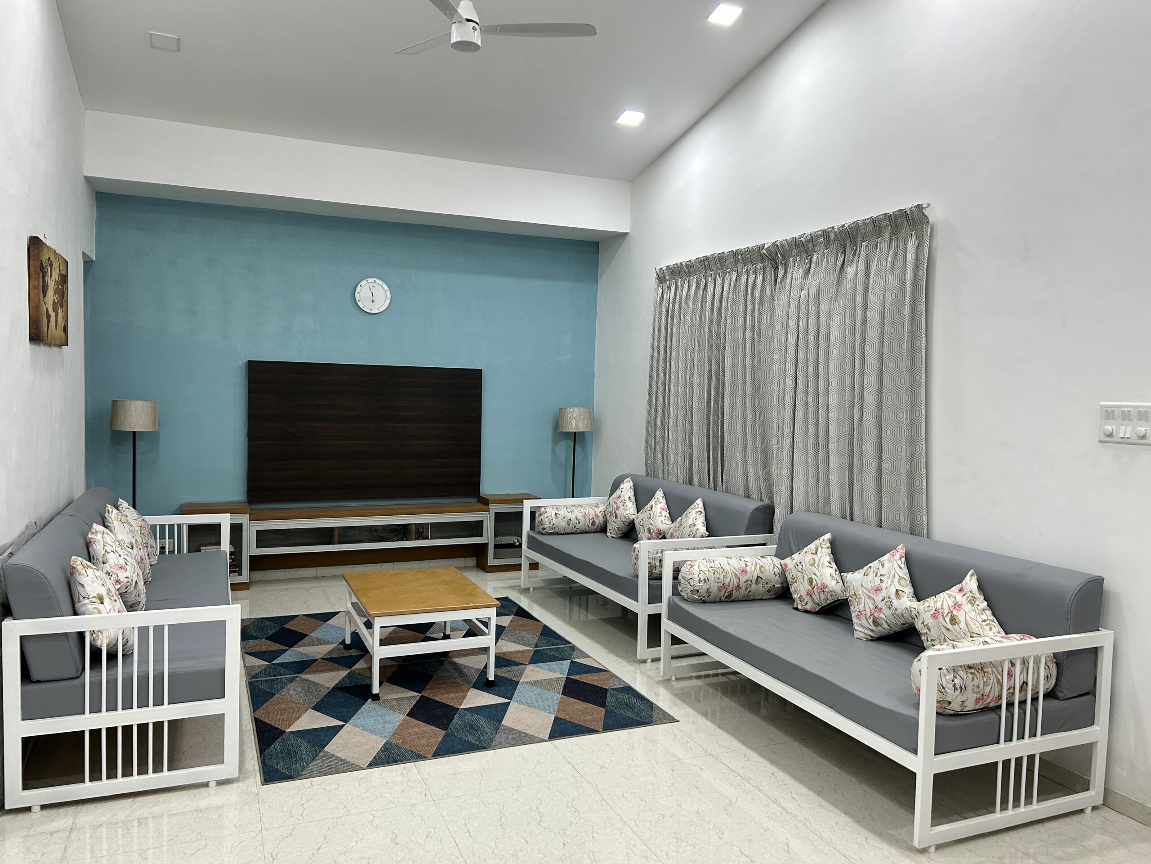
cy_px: 432
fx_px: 865
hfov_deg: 67.3
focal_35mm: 26
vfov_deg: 53.1
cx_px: 576
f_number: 1.5
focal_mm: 5.7
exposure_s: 1/100
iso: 100
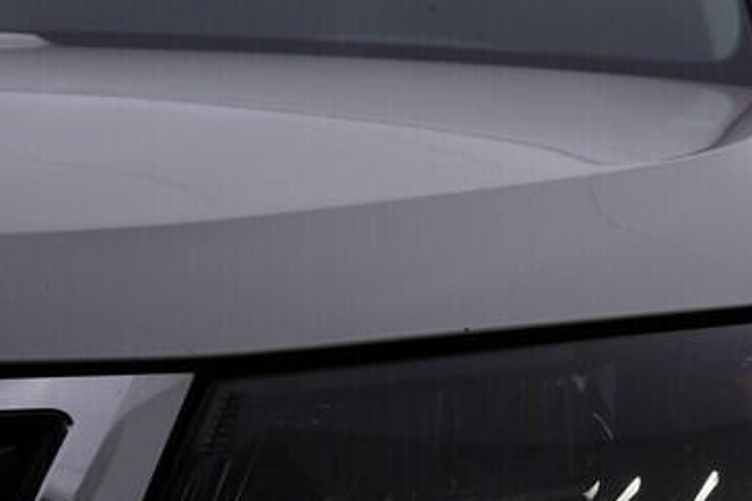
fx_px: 2109
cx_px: 692
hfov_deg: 19.8
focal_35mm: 101
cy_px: 603
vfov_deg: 13.2
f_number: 6.3
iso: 125
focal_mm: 24
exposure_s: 1/200
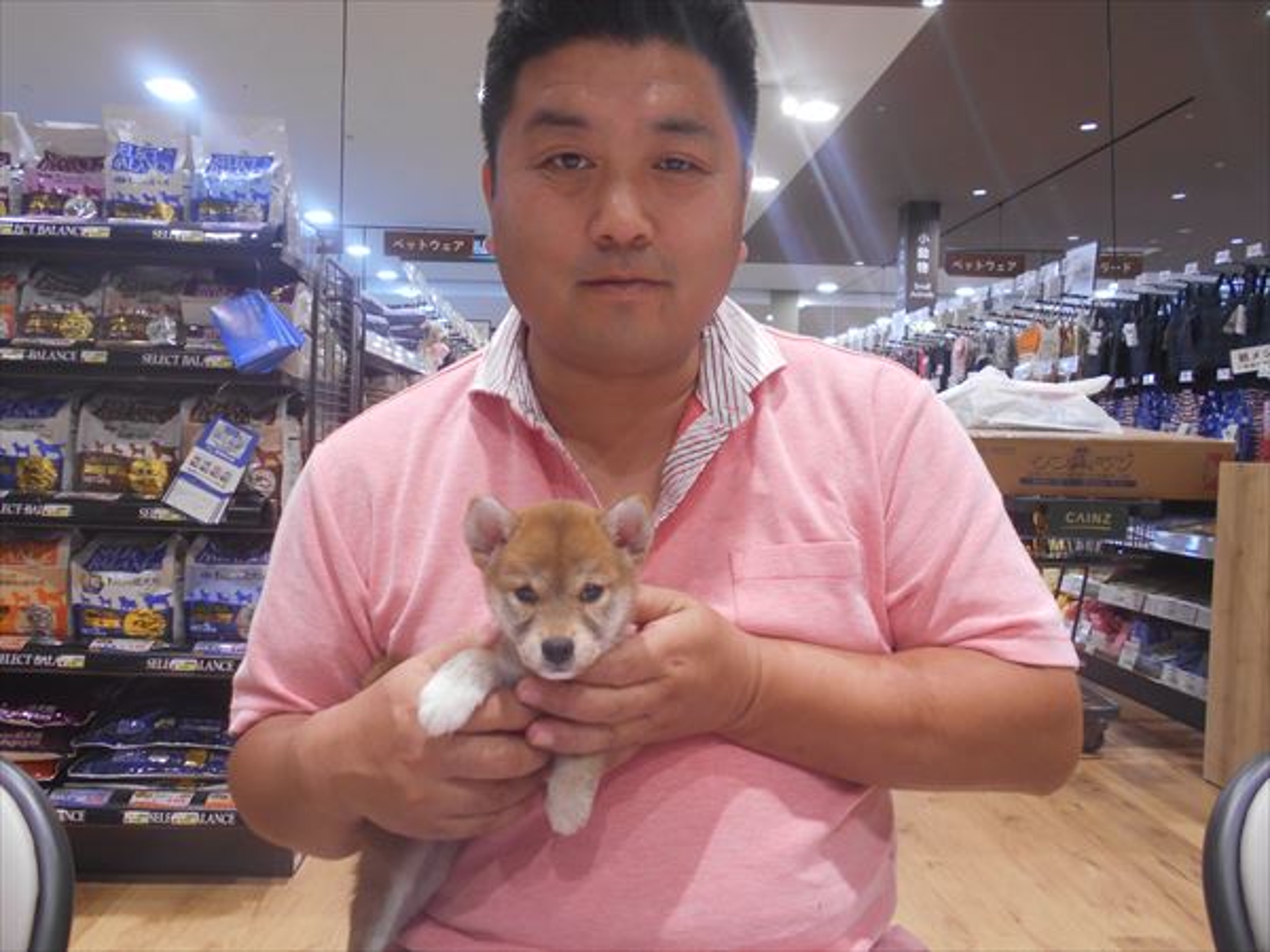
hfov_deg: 67.3
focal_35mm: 26
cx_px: 635
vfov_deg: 53.1
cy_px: 476
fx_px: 954
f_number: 3.2
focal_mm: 4.6
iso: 180
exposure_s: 1/30
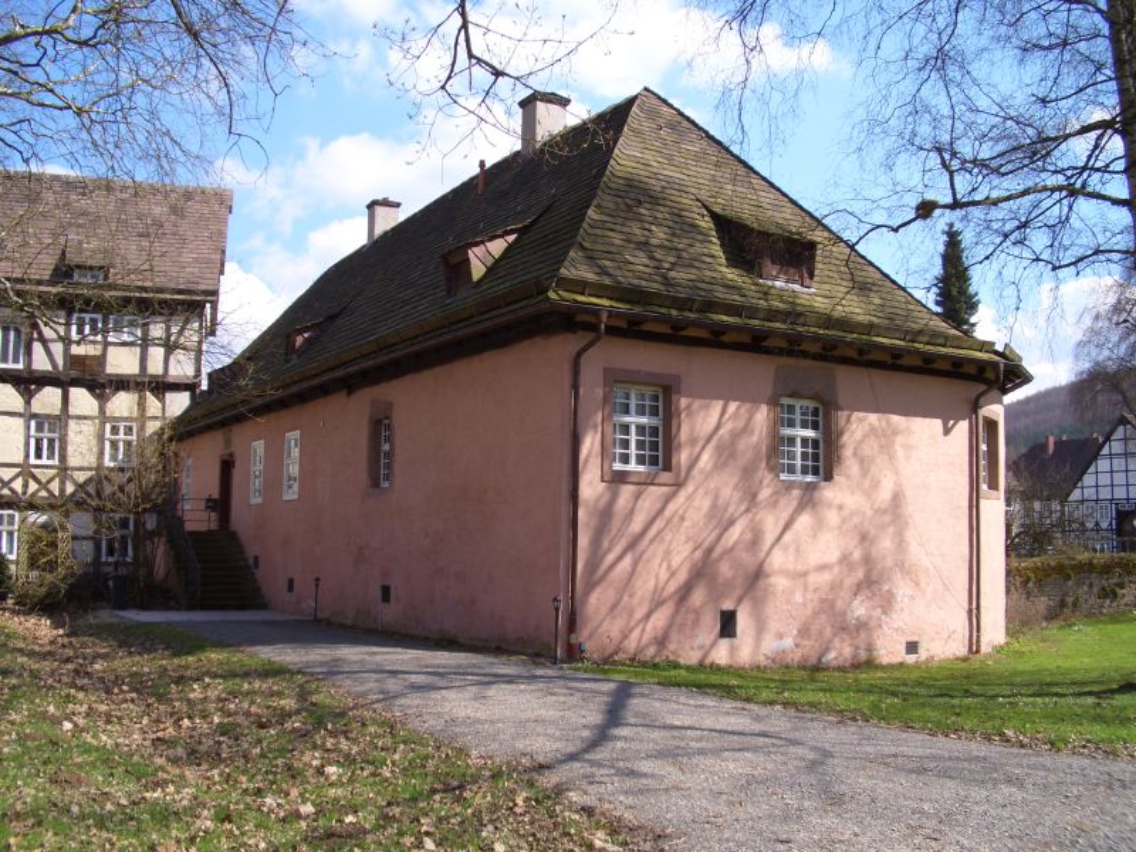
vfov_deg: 40.7
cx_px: 568
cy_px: 426
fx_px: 1149
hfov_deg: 52.6
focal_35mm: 35
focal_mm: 5.8
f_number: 4.3
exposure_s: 1/250
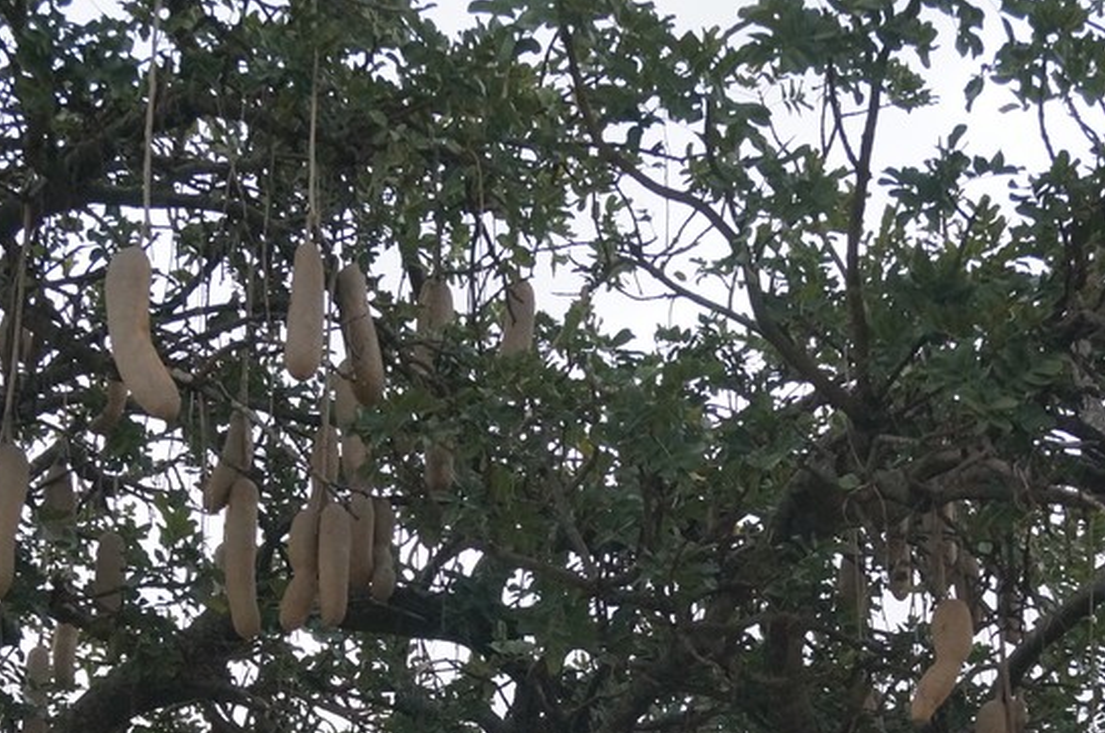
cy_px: 696
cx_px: 542
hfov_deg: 21.9
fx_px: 2850
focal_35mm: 93
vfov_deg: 14.5
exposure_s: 1/60
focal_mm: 28
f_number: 4.5
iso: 1600
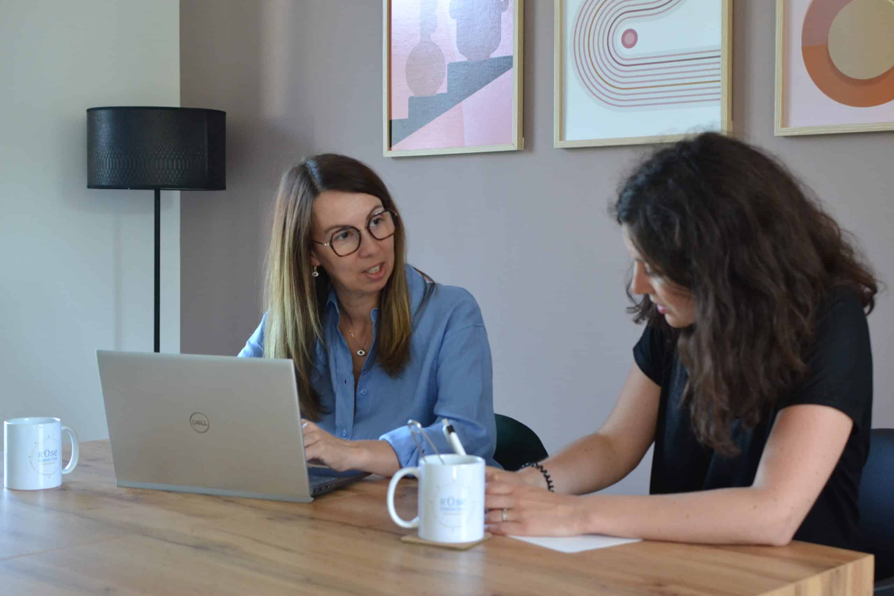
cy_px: 298
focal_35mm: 52
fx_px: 1304
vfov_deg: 25.8
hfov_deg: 37.8
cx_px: 447
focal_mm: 35
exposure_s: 1/250
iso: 1600
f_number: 3.5
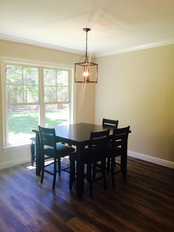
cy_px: 116
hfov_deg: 48.2
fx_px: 194
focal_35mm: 29
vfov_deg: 61.7
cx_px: 87
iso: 25
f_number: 2.2
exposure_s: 1/60
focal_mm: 4.15
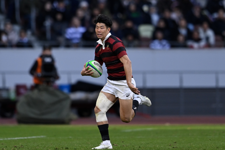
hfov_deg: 3.4
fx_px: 3749
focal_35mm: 600
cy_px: 75
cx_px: 112
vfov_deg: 2.3
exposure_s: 1/1600
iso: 800
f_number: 3.2
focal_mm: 400
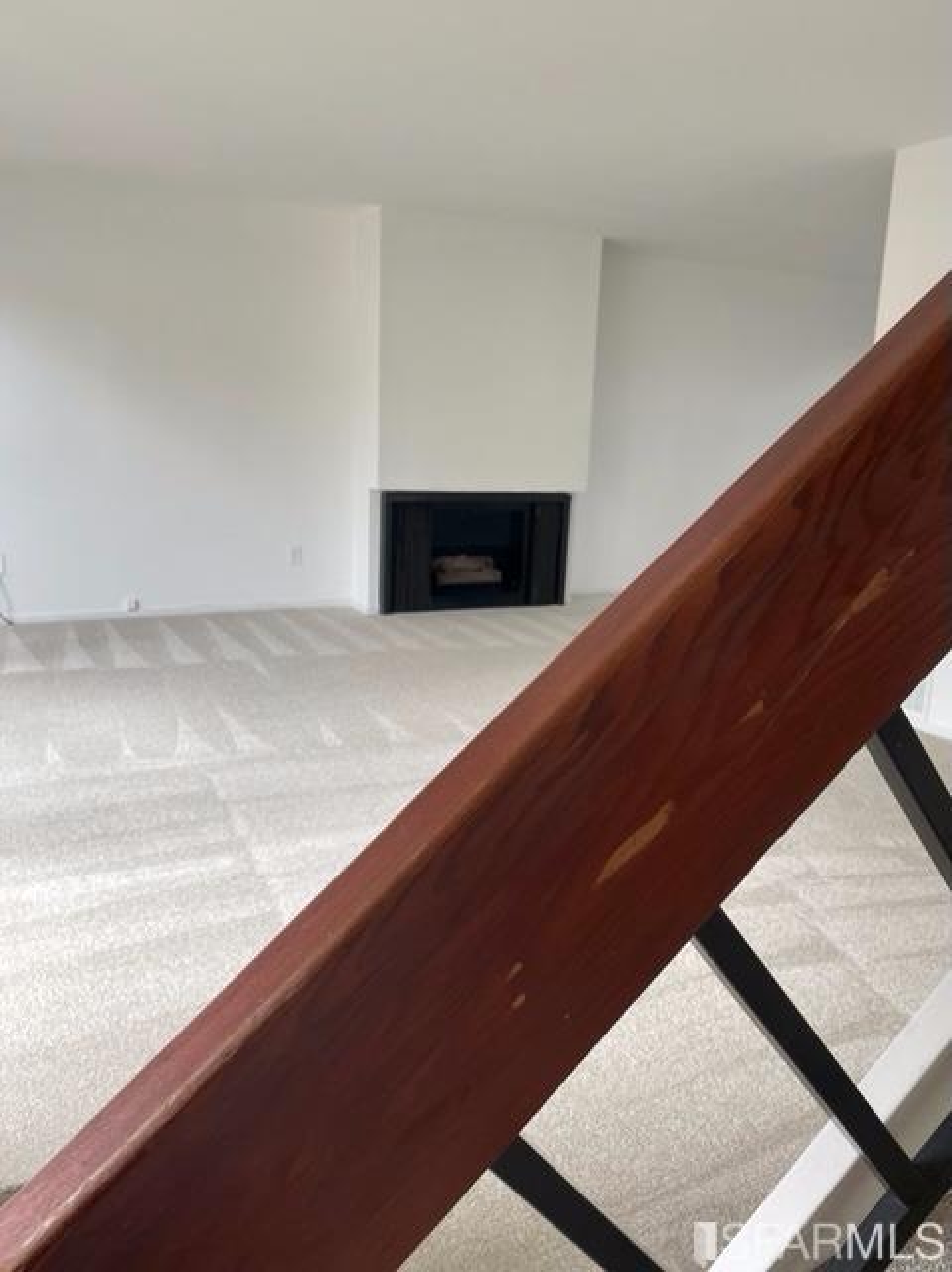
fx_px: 955
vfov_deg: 67.3
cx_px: 476
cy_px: 636
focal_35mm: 26
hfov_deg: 53.0
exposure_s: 1/121
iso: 50
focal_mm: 4.2
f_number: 1.6
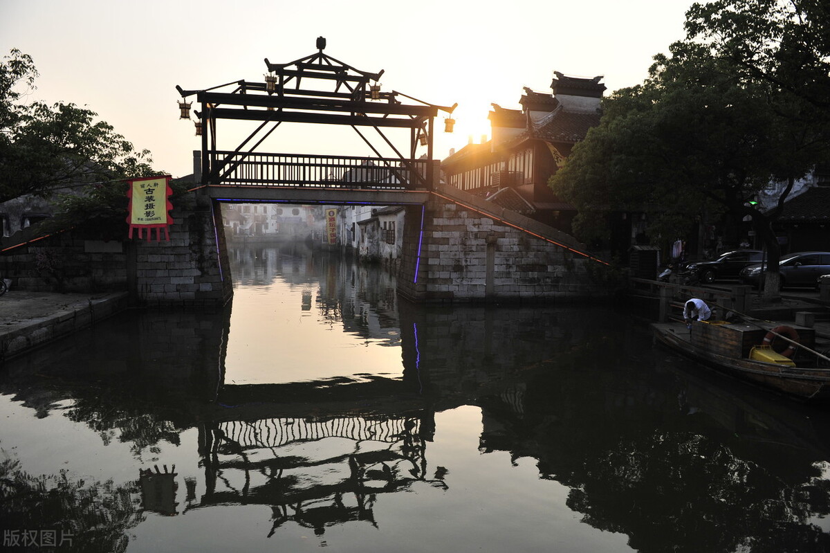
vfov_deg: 53.1
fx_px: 553
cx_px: 415
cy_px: 276
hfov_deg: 73.8
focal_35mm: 24
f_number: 4.5
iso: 640
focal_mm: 24
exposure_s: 1/2000
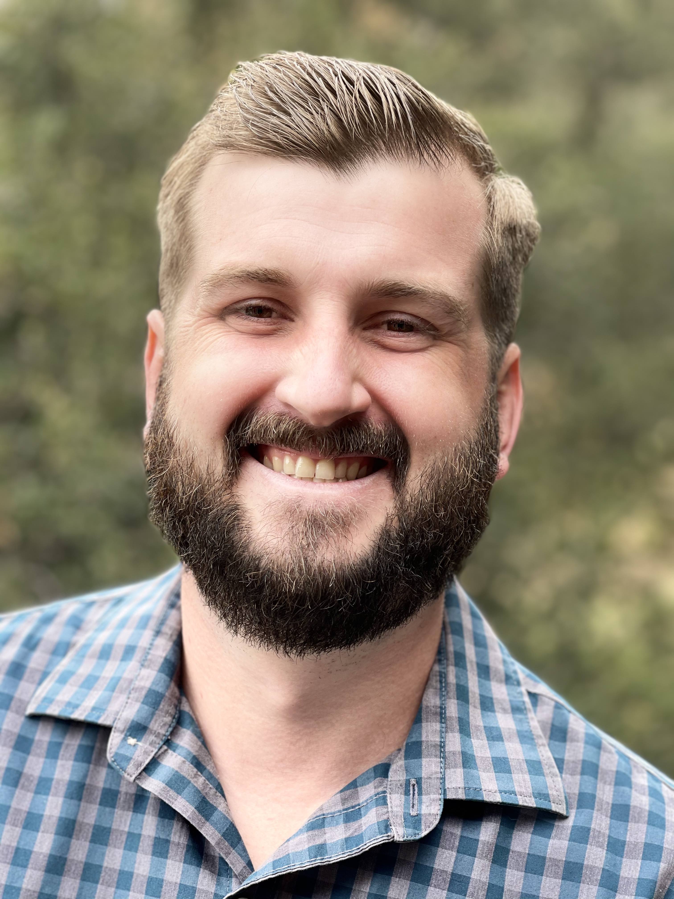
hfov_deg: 22.9
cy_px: 450
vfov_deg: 30.3
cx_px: 337
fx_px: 1662
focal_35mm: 64
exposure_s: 1/152
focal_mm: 7.5
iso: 20
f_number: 2.2
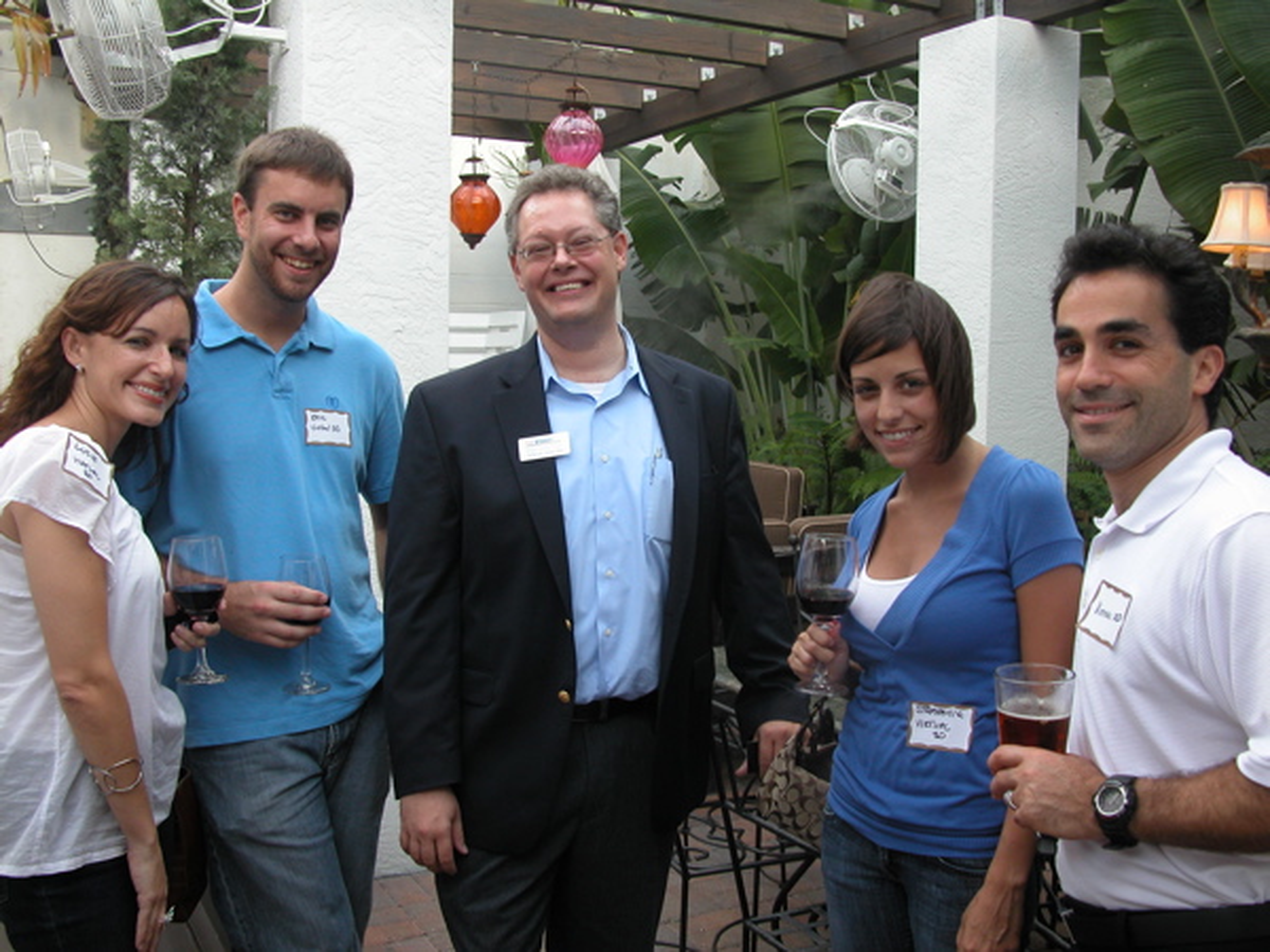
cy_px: 476
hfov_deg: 52.6
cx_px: 635
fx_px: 1284
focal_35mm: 35
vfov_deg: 40.7
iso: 100
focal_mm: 8.9
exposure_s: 1/72
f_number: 3.2
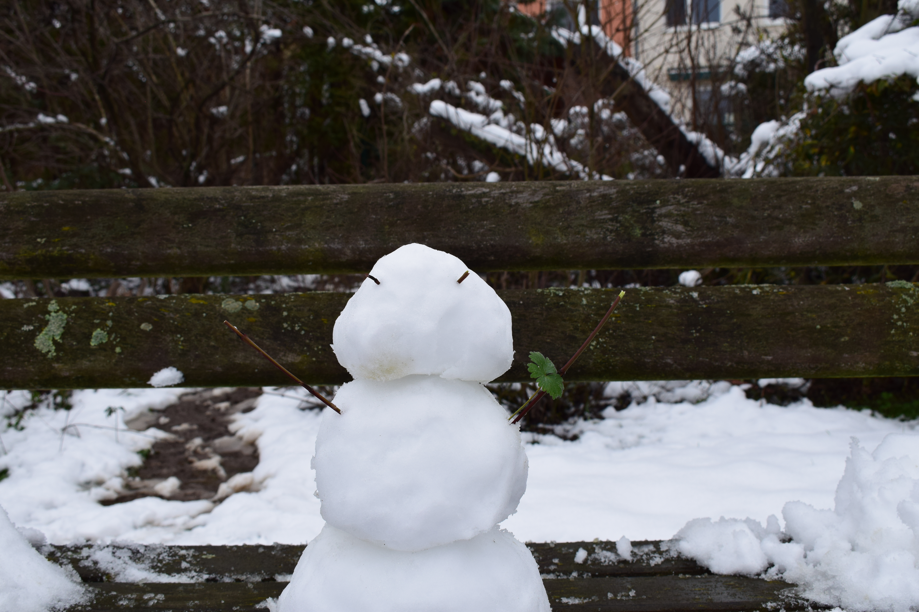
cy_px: 306
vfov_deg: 34.2
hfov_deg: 49.6
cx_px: 460
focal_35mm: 39
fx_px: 996
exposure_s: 1/250
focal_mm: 26
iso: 400
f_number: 10
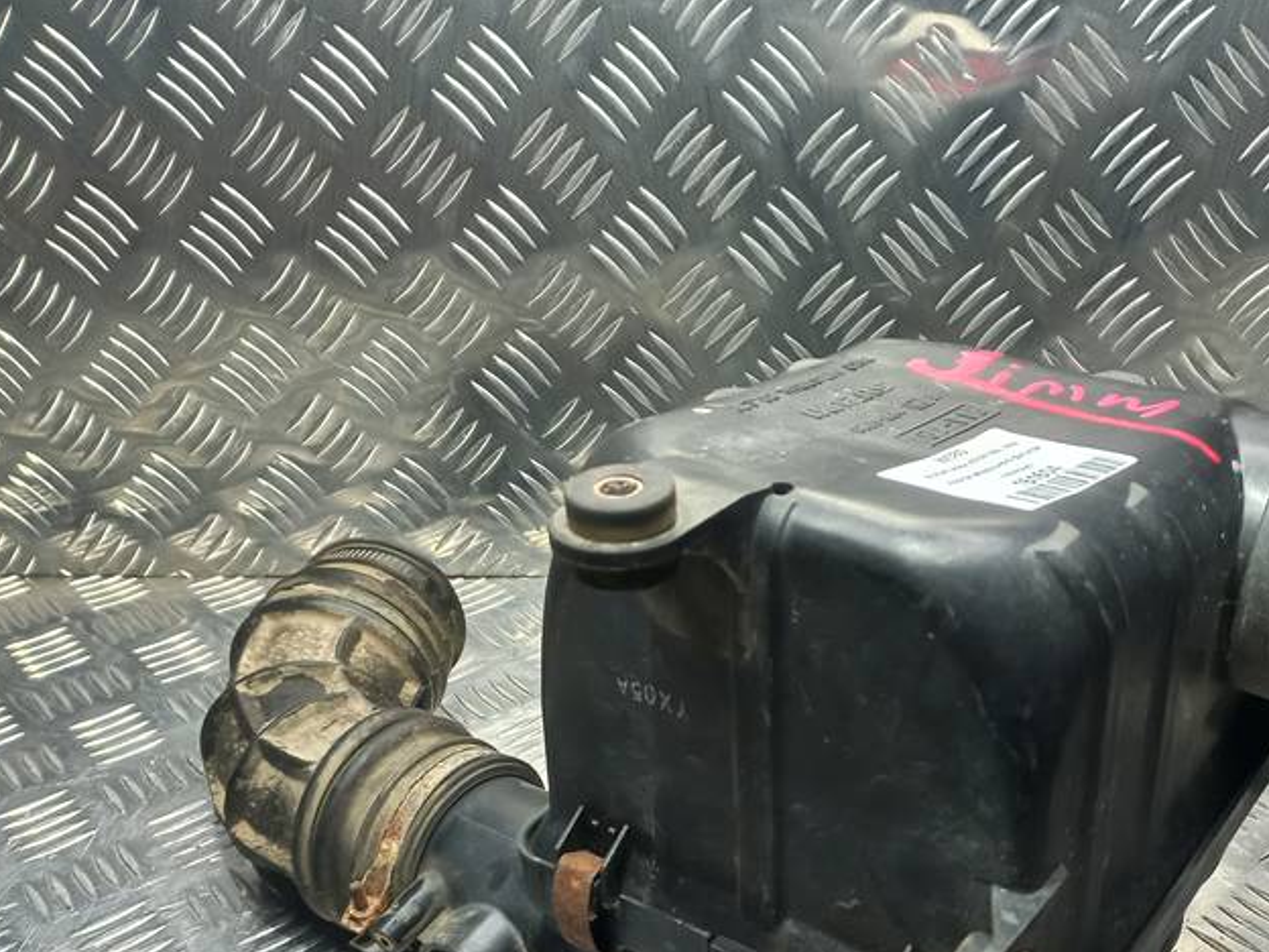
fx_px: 1503
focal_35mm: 41
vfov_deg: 34.4
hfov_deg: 45.4
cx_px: 789
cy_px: 710
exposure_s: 1/50
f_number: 1.8
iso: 64
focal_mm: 4.6
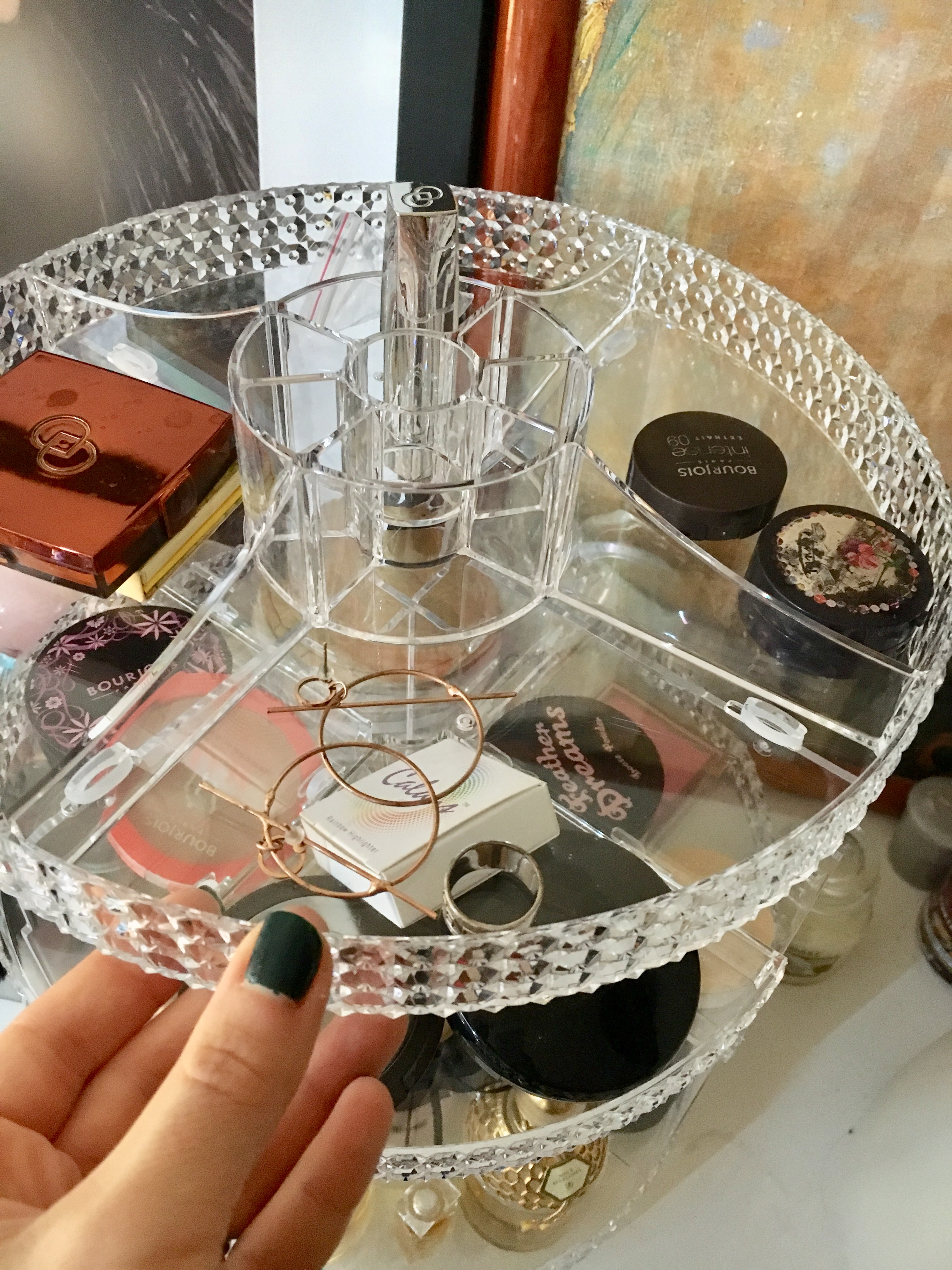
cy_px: 635
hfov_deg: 48.2
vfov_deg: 61.7
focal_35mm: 29
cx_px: 476
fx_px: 1063
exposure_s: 1/17
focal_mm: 4.15
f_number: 2.2
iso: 320
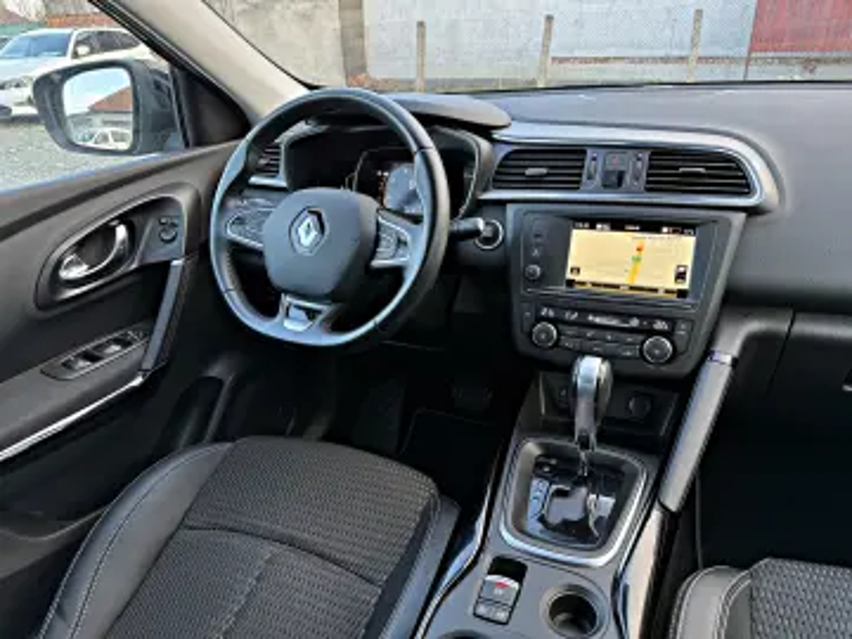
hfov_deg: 71.6
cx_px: 426
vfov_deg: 56.8
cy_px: 320
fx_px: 591
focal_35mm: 24
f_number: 1.78
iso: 125
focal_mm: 6.76
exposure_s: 1/110
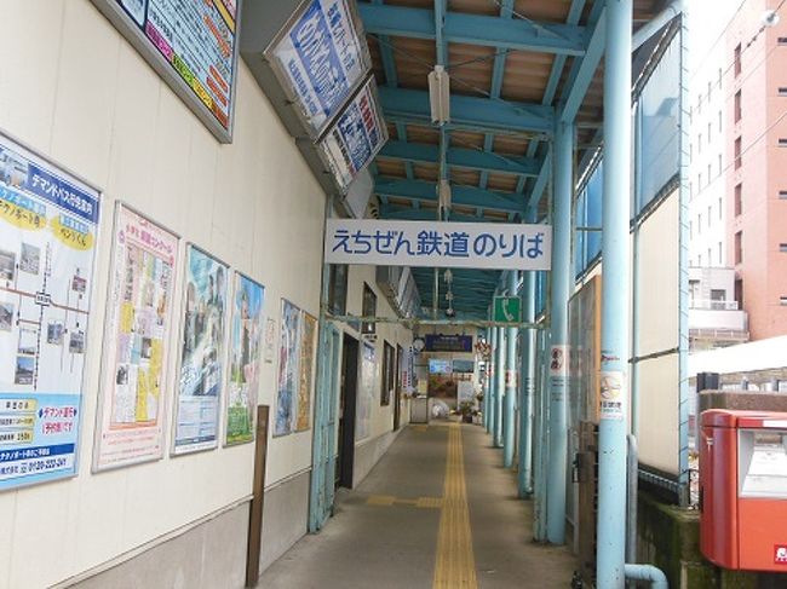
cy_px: 294
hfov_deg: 49.0
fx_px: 864
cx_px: 394
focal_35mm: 38
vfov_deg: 37.7
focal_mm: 6.8
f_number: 3.6
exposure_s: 1/200
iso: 400
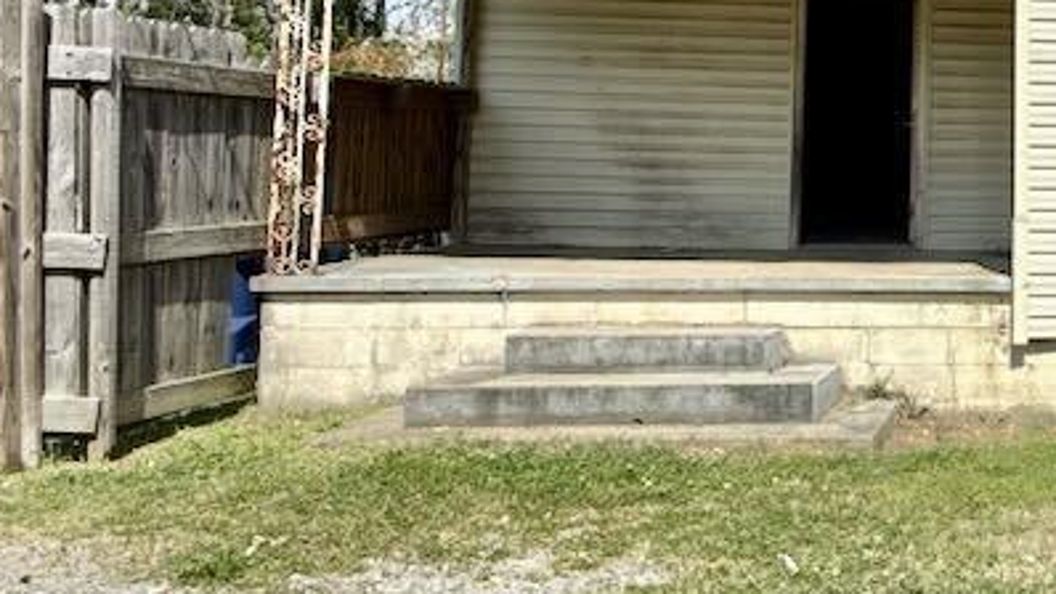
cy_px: 88
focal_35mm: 49
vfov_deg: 23.9
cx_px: 1191
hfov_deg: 35.3
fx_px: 1372
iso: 50
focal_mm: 2.22
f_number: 2.2
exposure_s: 1/4149
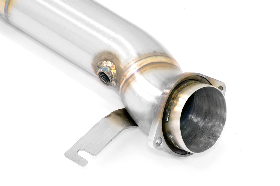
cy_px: 93
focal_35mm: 210
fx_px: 1633
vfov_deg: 6.5
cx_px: 140
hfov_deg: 9.8
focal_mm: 140
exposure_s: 1/80
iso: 2500
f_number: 13
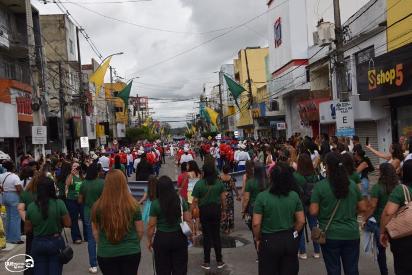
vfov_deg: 26.5
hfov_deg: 38.9
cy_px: 138
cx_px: 206
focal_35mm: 51
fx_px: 584
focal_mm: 34
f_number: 9
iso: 100
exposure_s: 1/200
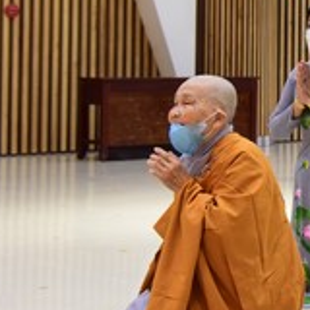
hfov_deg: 12.3
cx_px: 539
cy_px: 23
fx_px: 1327
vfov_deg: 13.2
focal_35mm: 131
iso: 3200
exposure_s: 1/160
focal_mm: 38
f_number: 4.5
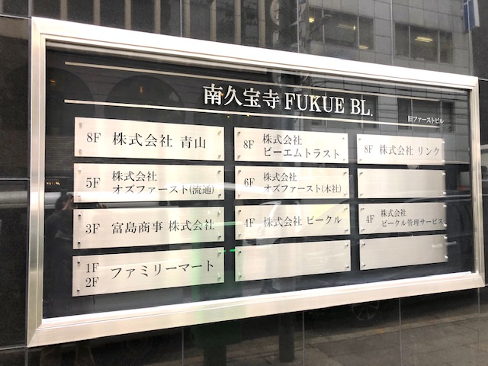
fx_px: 395
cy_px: 183
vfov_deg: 49.7
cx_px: 244
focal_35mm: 28
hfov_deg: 63.4
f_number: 1.8
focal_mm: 3.99
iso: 25
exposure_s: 1/40
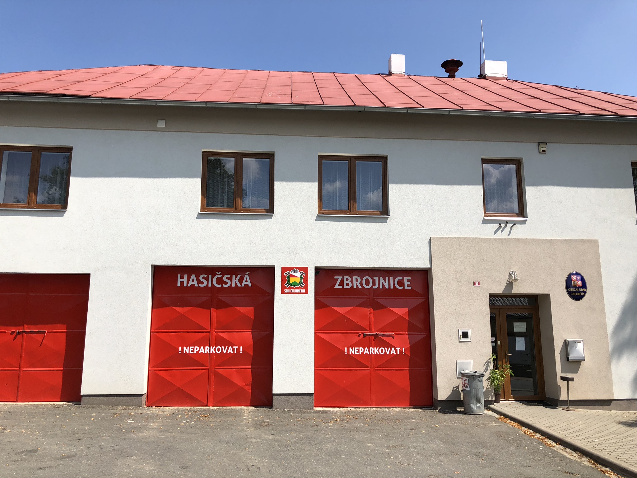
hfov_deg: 63.4
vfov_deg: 49.7
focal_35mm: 28
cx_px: 318
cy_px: 239
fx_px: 515
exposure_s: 1/2288
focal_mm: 3.99
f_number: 1.8
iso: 20
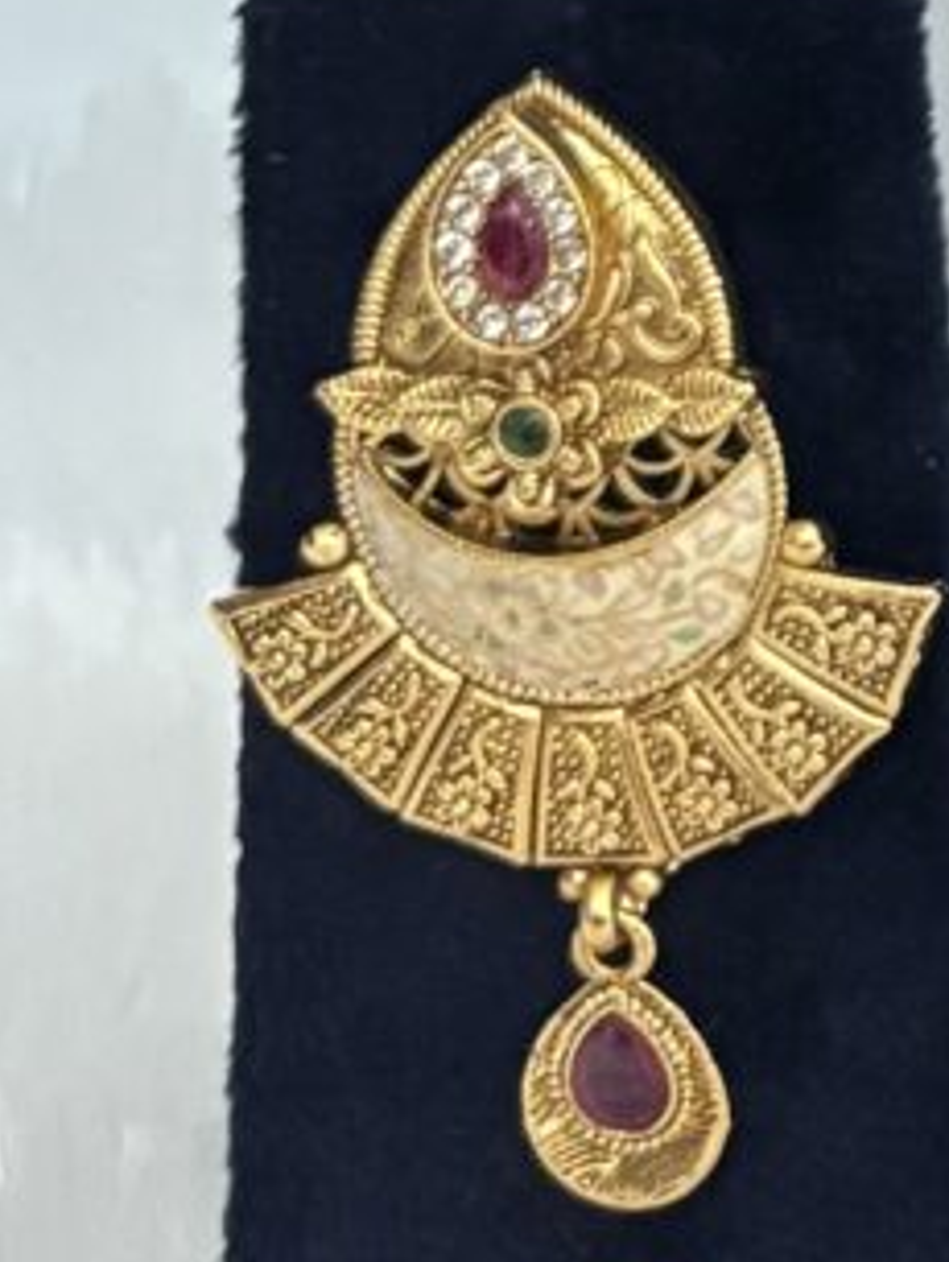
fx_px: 6351
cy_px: -1109
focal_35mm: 174
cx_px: 2764
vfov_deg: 10.6
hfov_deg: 7.6
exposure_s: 1/25
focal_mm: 5.96
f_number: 1.6
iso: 500
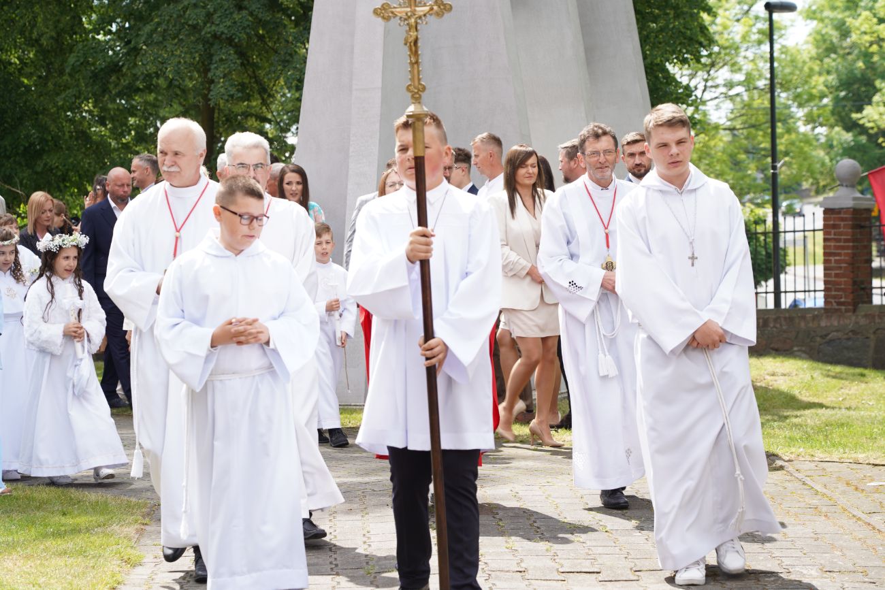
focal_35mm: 105
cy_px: 295
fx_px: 2581
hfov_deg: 19.5
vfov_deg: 13.0
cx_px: 442
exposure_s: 1/125
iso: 100
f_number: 6.3
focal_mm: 105
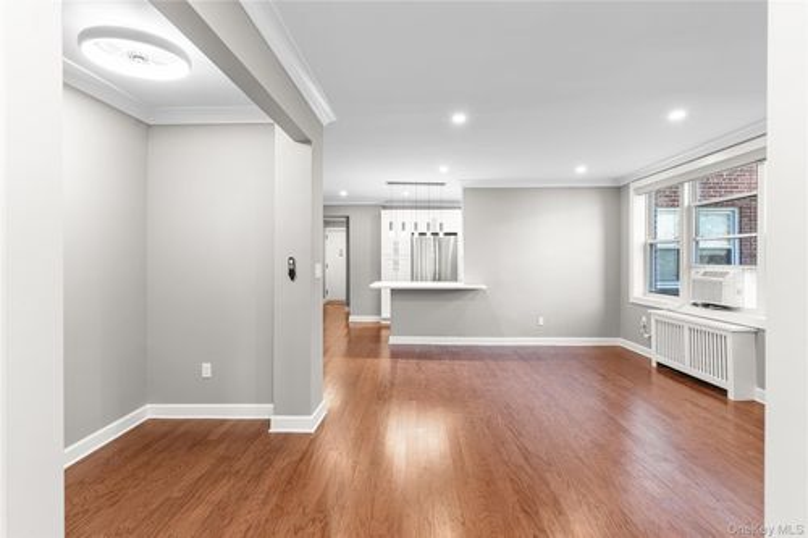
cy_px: 269
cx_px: 404
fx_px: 381
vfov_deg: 70.4
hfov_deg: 93.3
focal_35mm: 17
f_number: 8
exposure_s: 1
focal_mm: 17
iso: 125
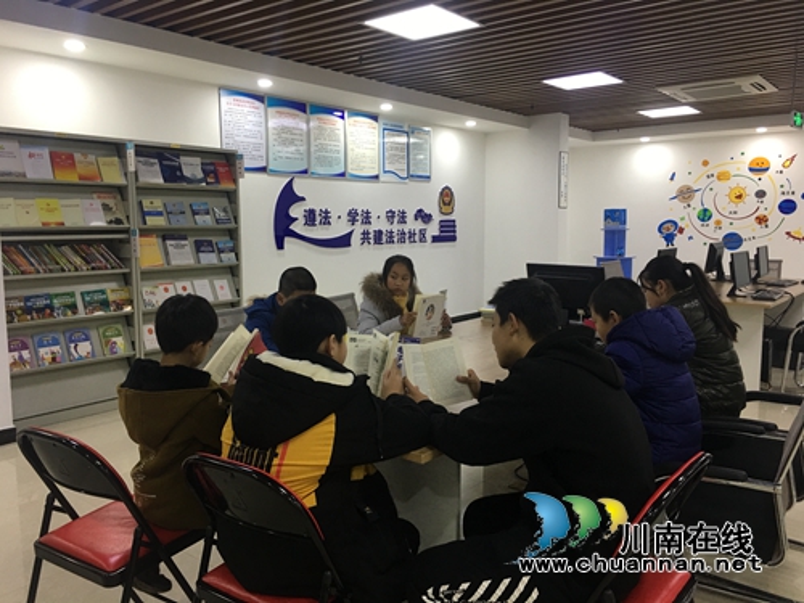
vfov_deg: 48.2
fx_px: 674
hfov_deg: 61.7
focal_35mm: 29
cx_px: 402
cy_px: 302
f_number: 2.2
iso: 50
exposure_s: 1/17
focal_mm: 4.15
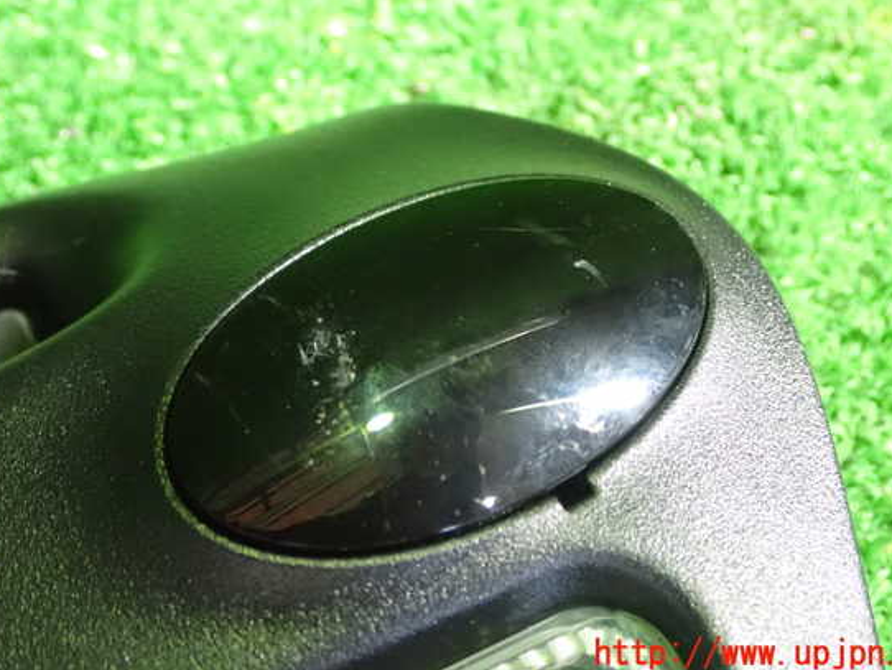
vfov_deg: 28.0
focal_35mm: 52
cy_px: 305
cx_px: 472
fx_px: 1341
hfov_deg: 36.8
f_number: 3.1
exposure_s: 1/80
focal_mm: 8.4
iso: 1600
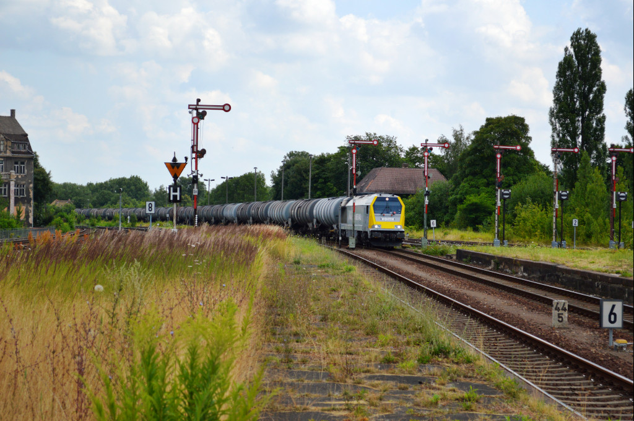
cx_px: 317
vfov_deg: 16.5
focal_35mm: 82
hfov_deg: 24.6
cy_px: 210
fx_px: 1451
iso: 400
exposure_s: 1/1600
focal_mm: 55
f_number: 6.3
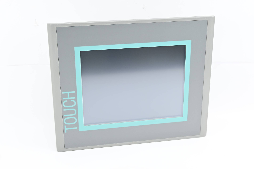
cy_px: 84
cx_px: 127
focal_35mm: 54
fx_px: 381
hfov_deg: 36.9
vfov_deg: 25.1
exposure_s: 1/60
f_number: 5.6
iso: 360
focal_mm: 36
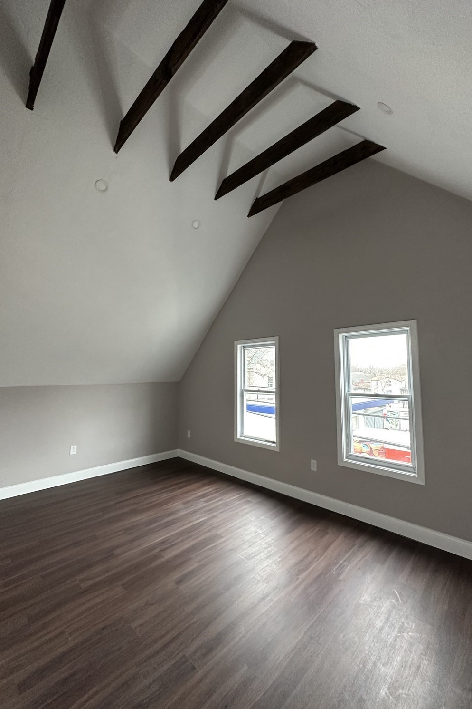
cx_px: 261
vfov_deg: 100.4
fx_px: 295
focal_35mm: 15
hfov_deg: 77.1
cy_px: 351
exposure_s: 1/74
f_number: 2.2
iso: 320
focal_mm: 2.22
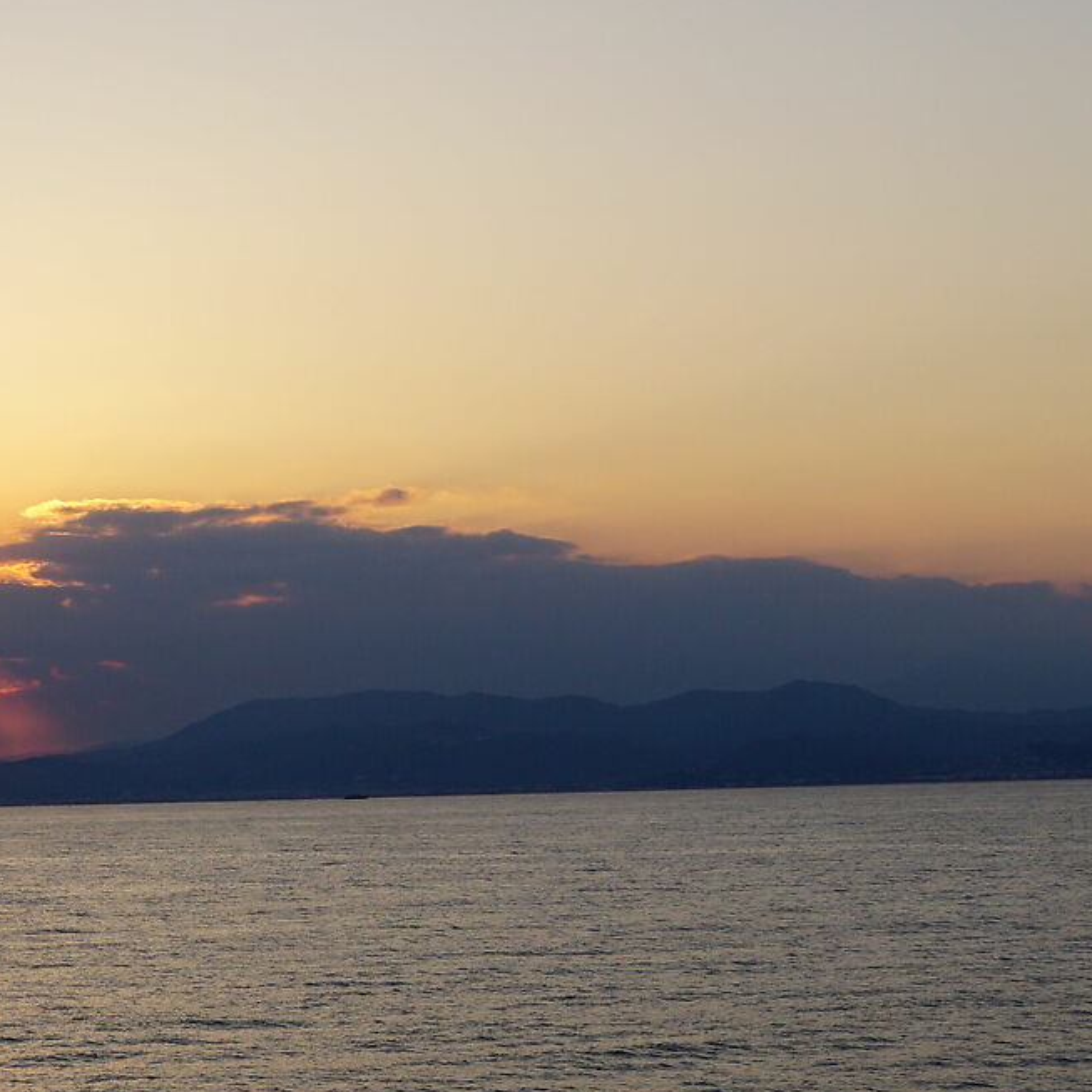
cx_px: 37
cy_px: 554
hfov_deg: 16.6
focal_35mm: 103
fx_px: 3676
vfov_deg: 16.9
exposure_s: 1/125
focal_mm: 22
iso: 100
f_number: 9
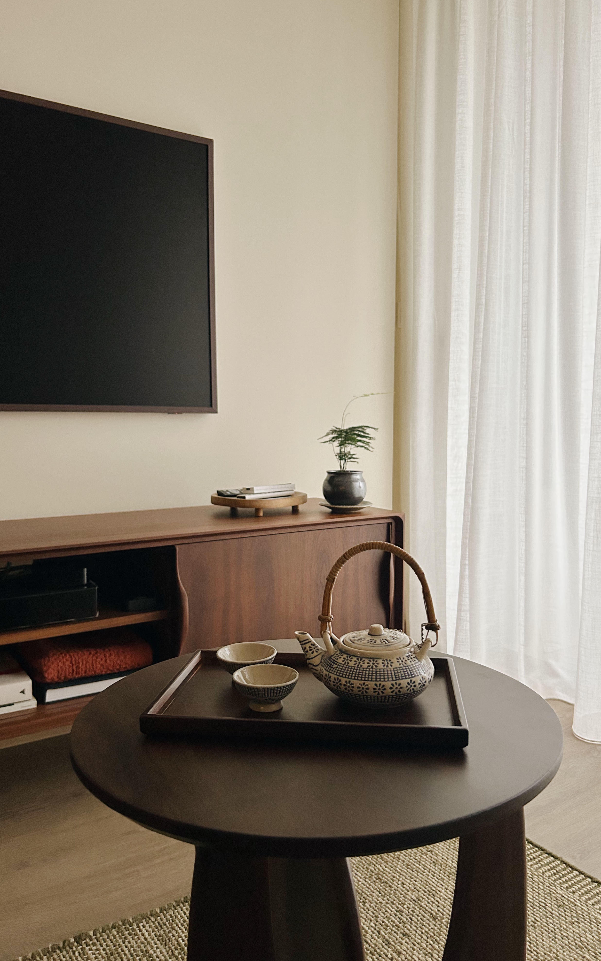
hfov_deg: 44.5
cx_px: 320
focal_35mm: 28
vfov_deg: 66.5
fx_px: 734
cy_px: 477
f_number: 1.5
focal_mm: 5.7
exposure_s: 1/50
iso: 320
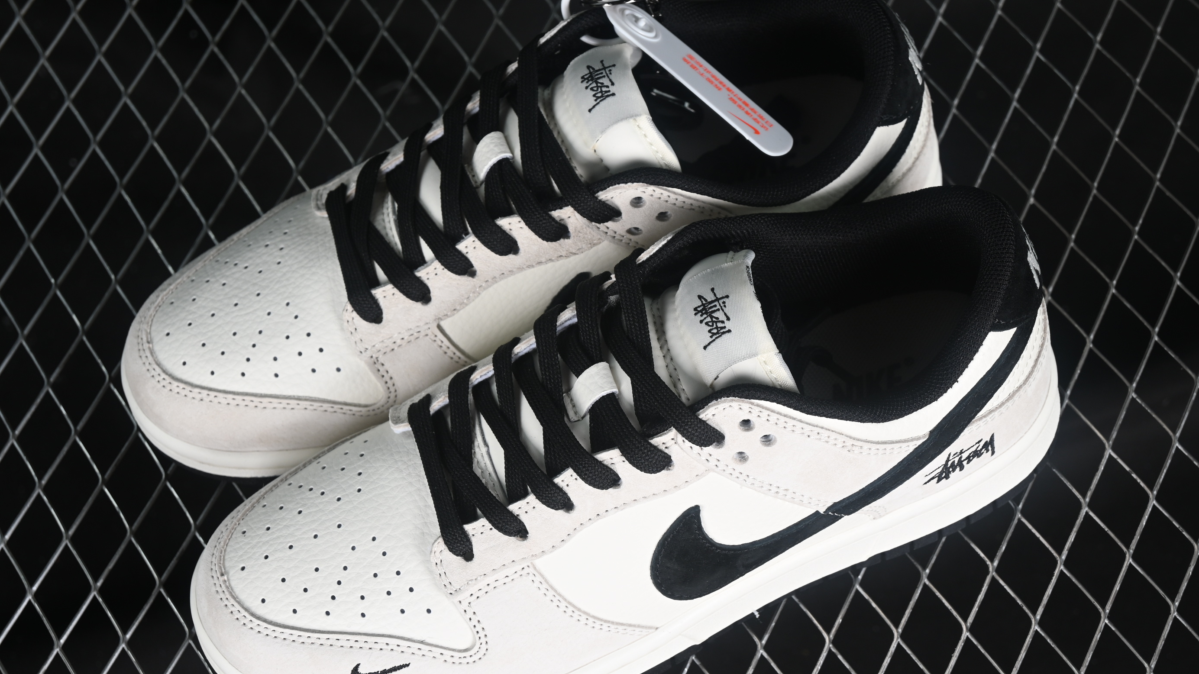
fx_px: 2511
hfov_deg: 26.9
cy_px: 349
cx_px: 602
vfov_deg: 15.3
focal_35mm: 79
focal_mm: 50
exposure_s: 1/60
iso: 160
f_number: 7.1
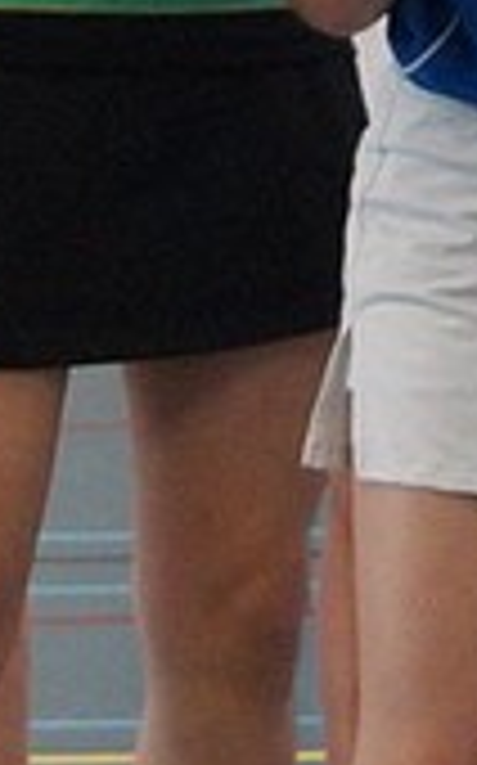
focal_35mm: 462
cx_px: 1732
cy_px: 14
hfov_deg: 2.8
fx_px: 9626
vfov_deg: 4.5
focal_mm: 50
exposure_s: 1/250
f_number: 2.8
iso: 800
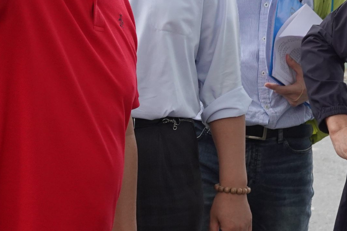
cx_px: 267
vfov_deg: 7.1
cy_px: 9
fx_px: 1869
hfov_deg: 10.6
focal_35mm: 194
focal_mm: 26.37
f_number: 4
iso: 250
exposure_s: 1/250
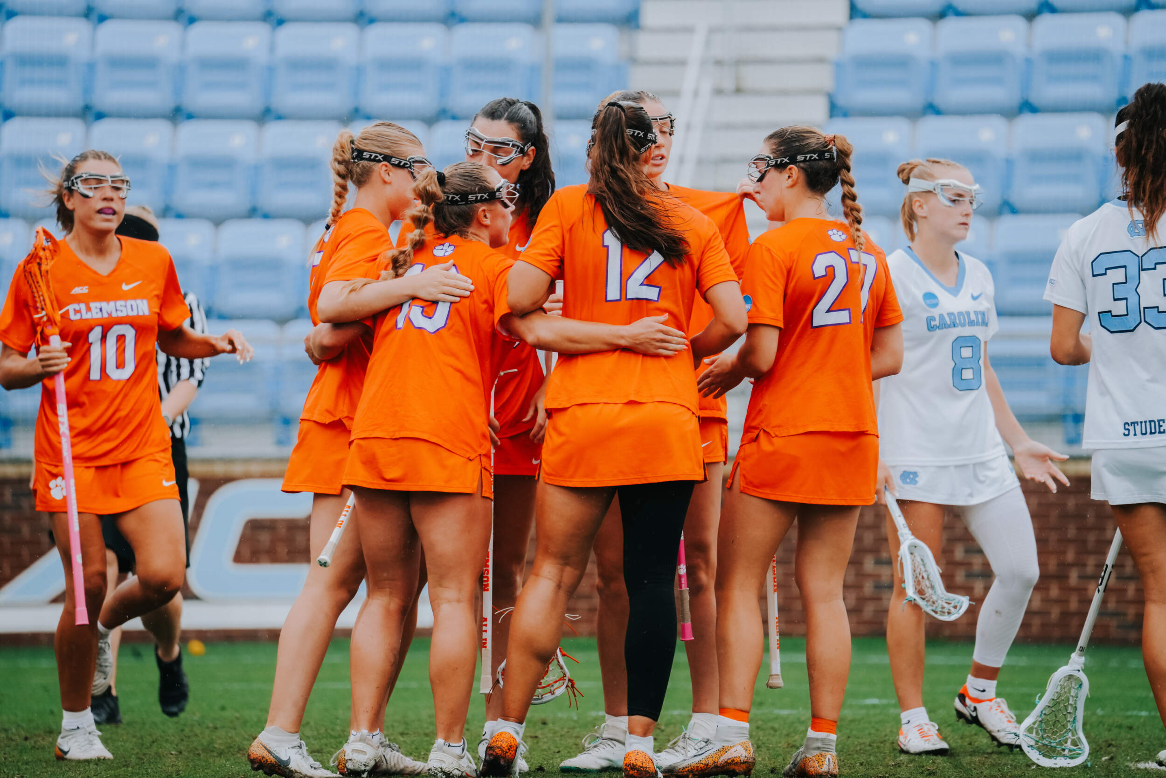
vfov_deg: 3.4
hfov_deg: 5.2
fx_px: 12955
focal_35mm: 400
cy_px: 389
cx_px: 583
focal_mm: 400
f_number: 6.3
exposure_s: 1/1250
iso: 1000
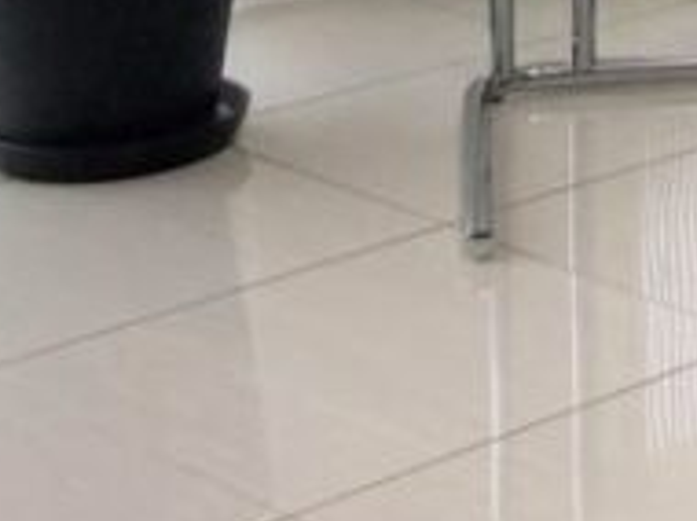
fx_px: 3037
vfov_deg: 9.1
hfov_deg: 11.7
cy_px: -580
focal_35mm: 151
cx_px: 1409
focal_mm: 4
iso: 32
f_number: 1.8
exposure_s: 1/75
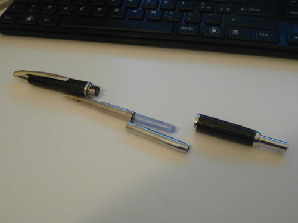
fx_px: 327
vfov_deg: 37.7
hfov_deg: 49.0
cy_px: 112
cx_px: 149
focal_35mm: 38
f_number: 3.9
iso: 800
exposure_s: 1/15
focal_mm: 6.67
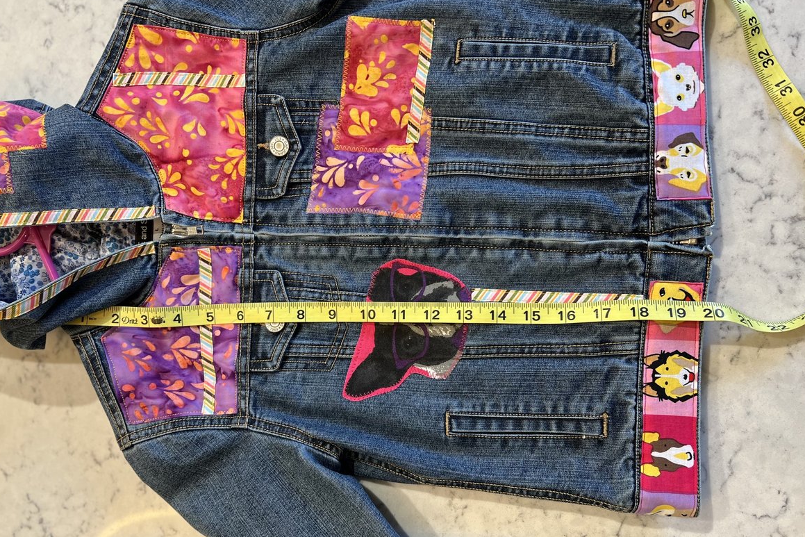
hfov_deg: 65.5
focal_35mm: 28
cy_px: 306
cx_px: 396
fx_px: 626
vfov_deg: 46.3
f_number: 1.5
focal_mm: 5.7
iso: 80
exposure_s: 1/60
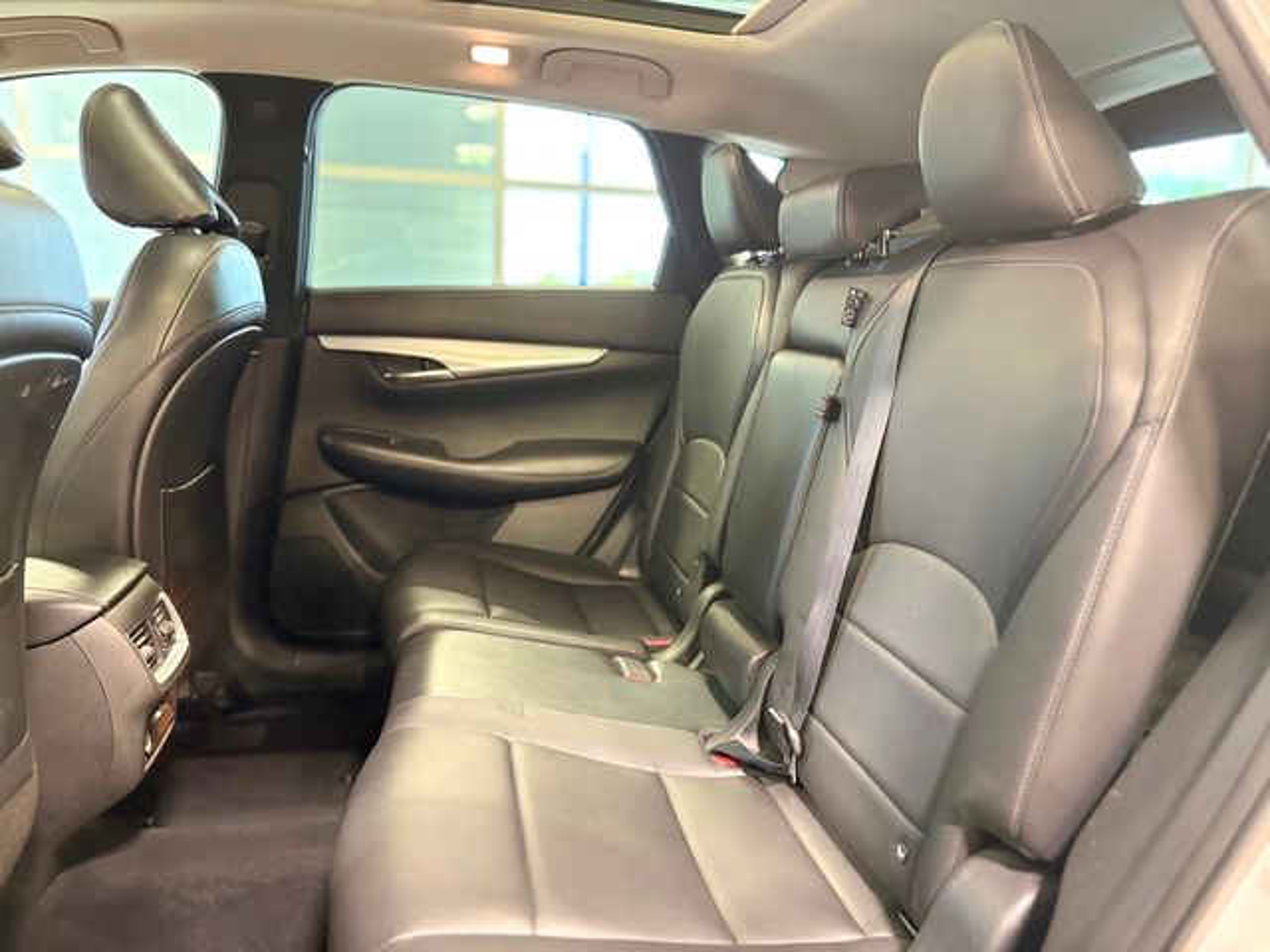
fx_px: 954
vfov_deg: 53.1
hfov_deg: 67.3
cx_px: 635
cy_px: 476
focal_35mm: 26
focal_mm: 5.96
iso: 640
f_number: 1.6
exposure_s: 1/30
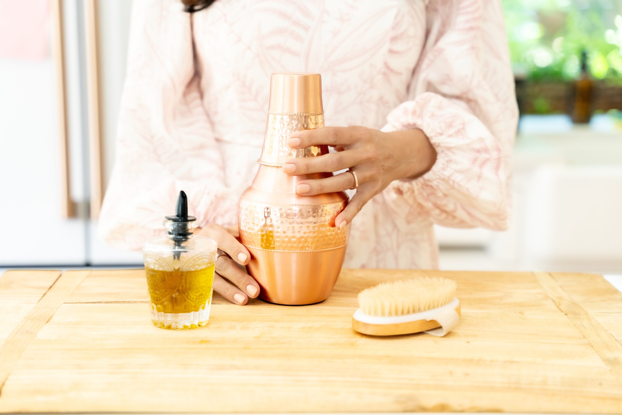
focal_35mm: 63
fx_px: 1094
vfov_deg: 21.5
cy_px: 208
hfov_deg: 31.7
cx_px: 311
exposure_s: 1/250
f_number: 2.8
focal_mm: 63.3
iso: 1600
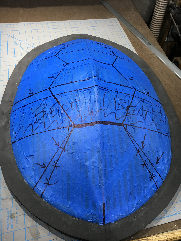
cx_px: 90
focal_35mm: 29
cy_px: 120
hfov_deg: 48.2
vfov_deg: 61.7
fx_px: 202
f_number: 2.2
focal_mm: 4.15
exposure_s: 1/30
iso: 25
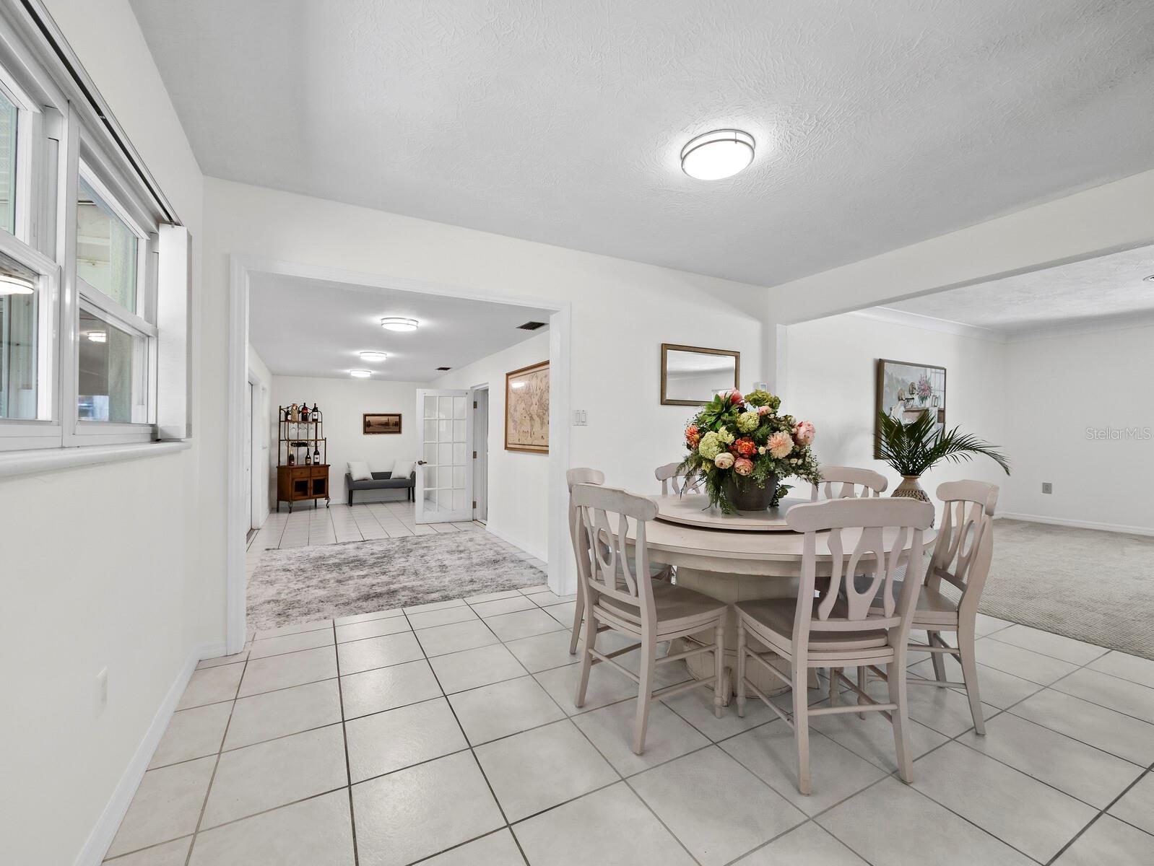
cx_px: 577
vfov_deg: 85.7
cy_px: 433
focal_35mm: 14
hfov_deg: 102.0
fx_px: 467
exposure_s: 1/2
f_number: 13
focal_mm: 7
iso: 320
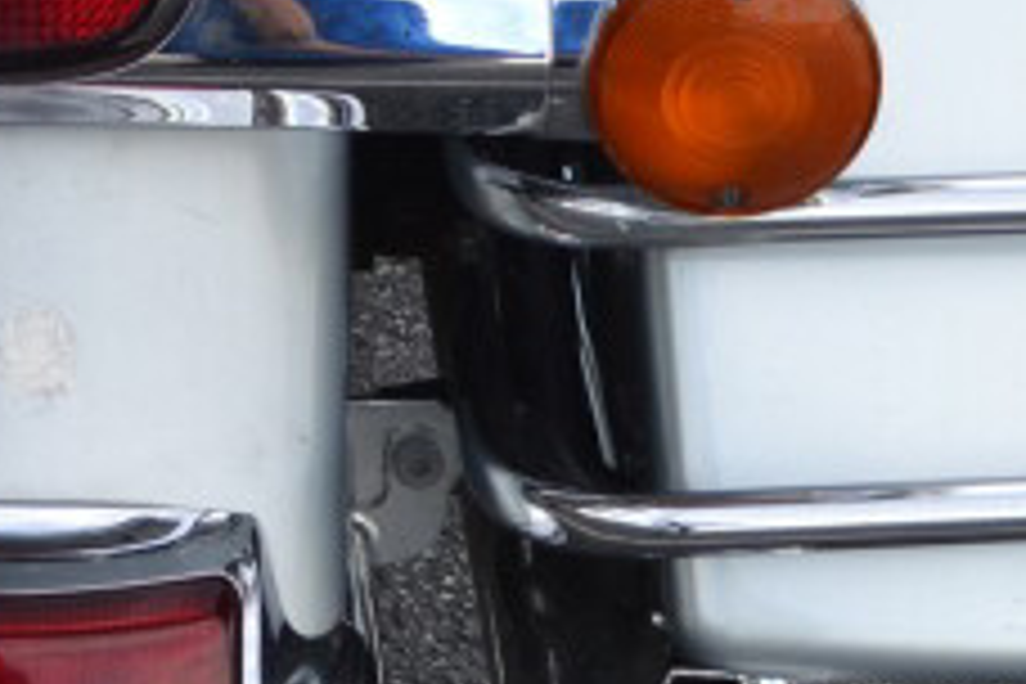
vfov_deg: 7.6
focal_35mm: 174
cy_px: -554
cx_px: -32
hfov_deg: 11.7
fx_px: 4959
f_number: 5.6
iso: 100
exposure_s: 1/125
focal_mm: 22
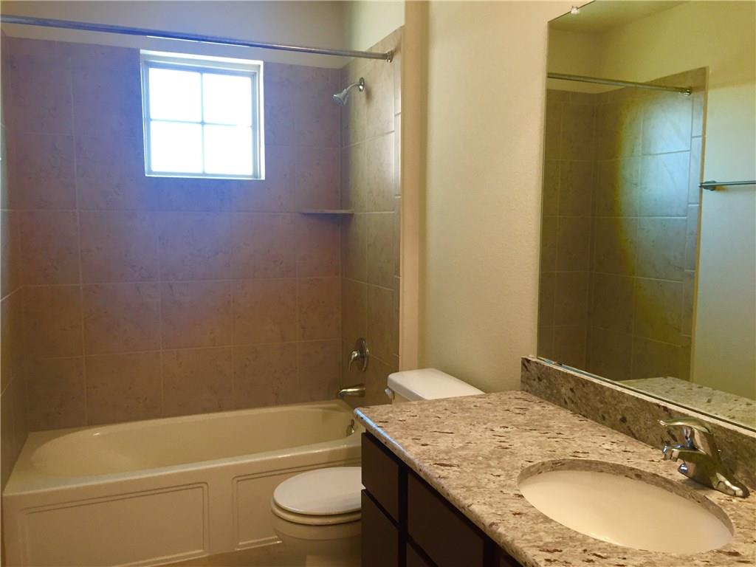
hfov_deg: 61.7
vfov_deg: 48.2
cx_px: 378
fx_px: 633
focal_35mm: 29
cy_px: 284
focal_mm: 4.15
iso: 50
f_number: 2.2
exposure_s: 1/30
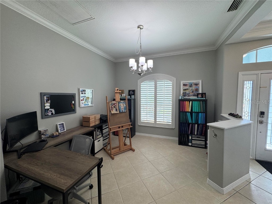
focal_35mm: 14
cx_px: 136
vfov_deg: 85.7
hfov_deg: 102.1
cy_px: 102
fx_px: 110
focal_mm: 2.22
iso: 100
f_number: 2.2
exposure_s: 1/120
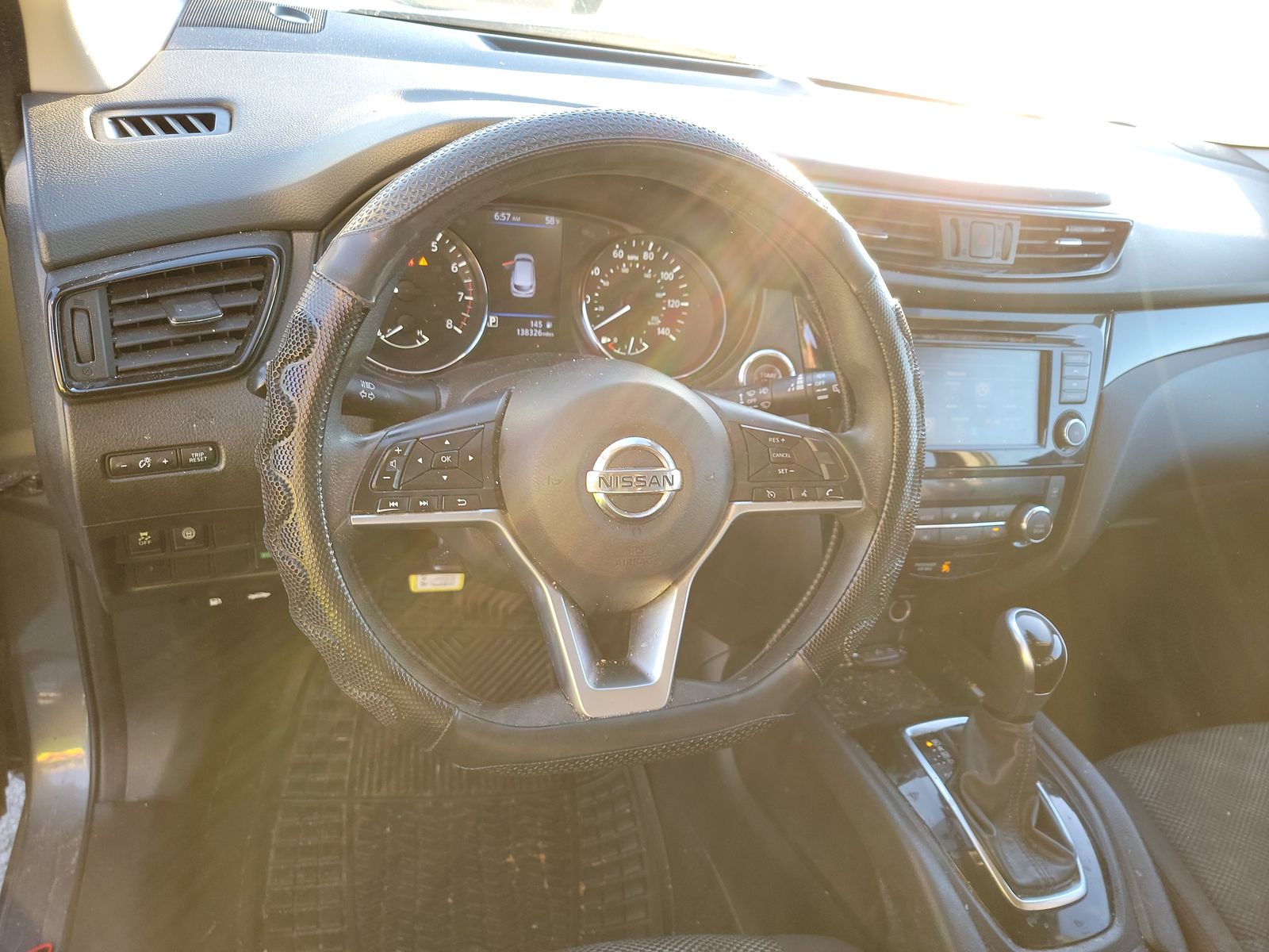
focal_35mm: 24
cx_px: 634
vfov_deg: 56.8
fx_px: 880
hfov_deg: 71.6
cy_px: 476
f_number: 1.8
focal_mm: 6.7
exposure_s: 1/59
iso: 170
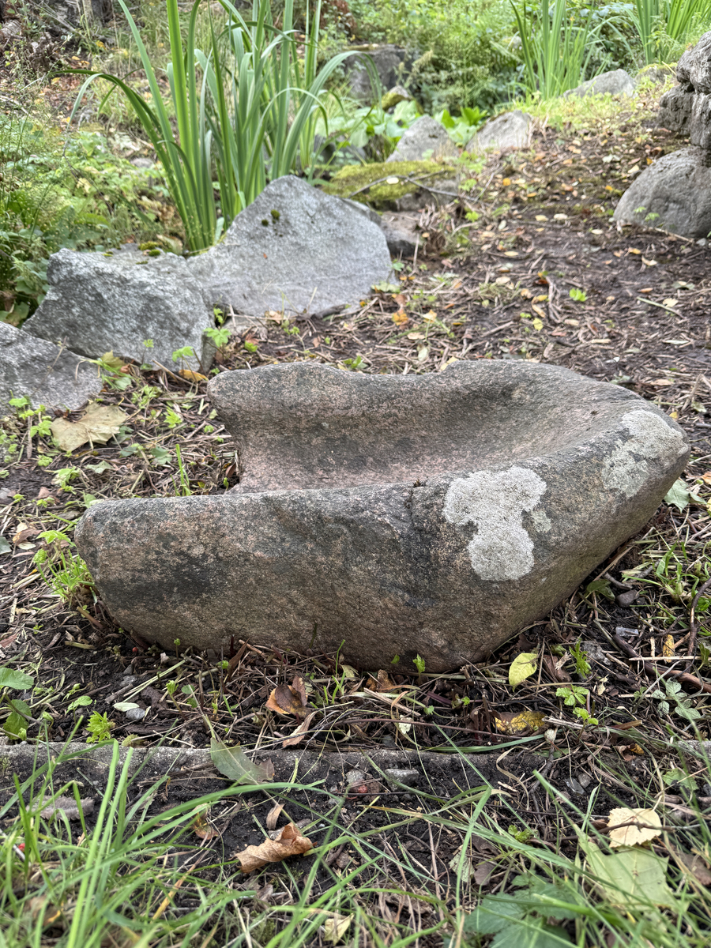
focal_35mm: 24
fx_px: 657
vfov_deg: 71.6
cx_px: 356
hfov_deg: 56.8
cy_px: 474
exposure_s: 1/301
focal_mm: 6.76
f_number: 1.78
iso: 80
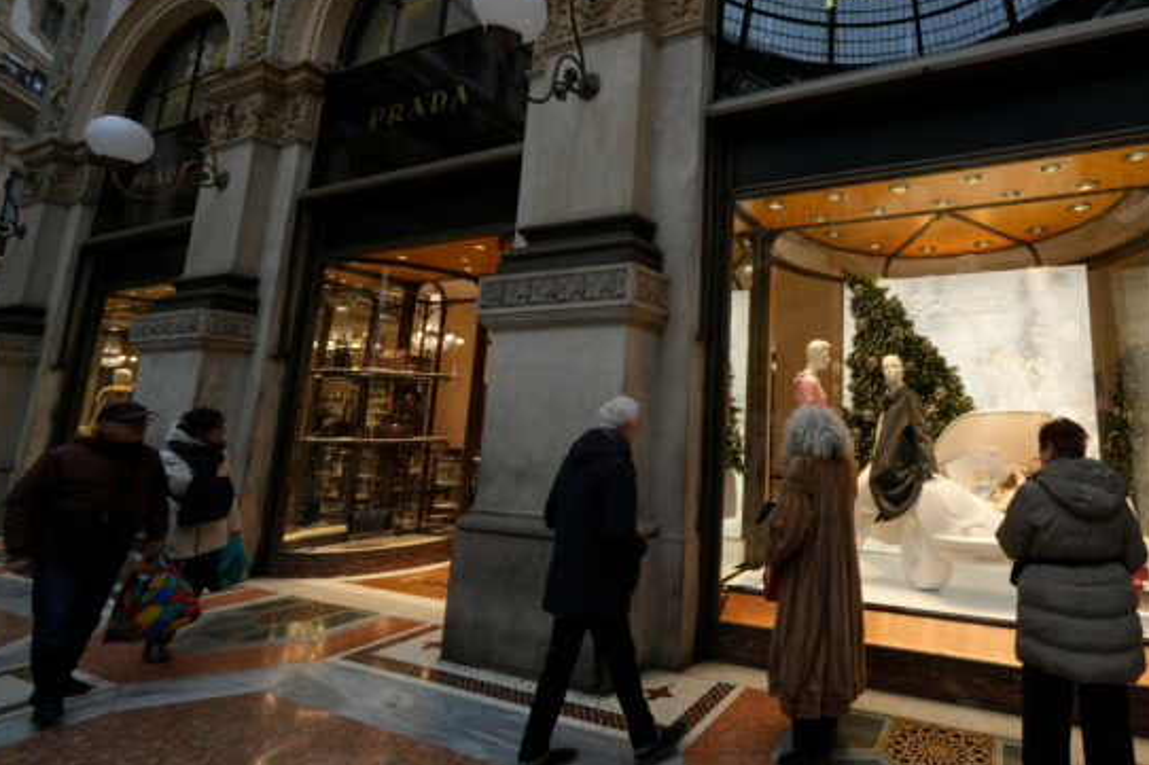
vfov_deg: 70.0
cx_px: 786
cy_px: 324
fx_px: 542
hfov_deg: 89.2
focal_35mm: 17
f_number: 5.6
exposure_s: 1/200
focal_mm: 12
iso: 800
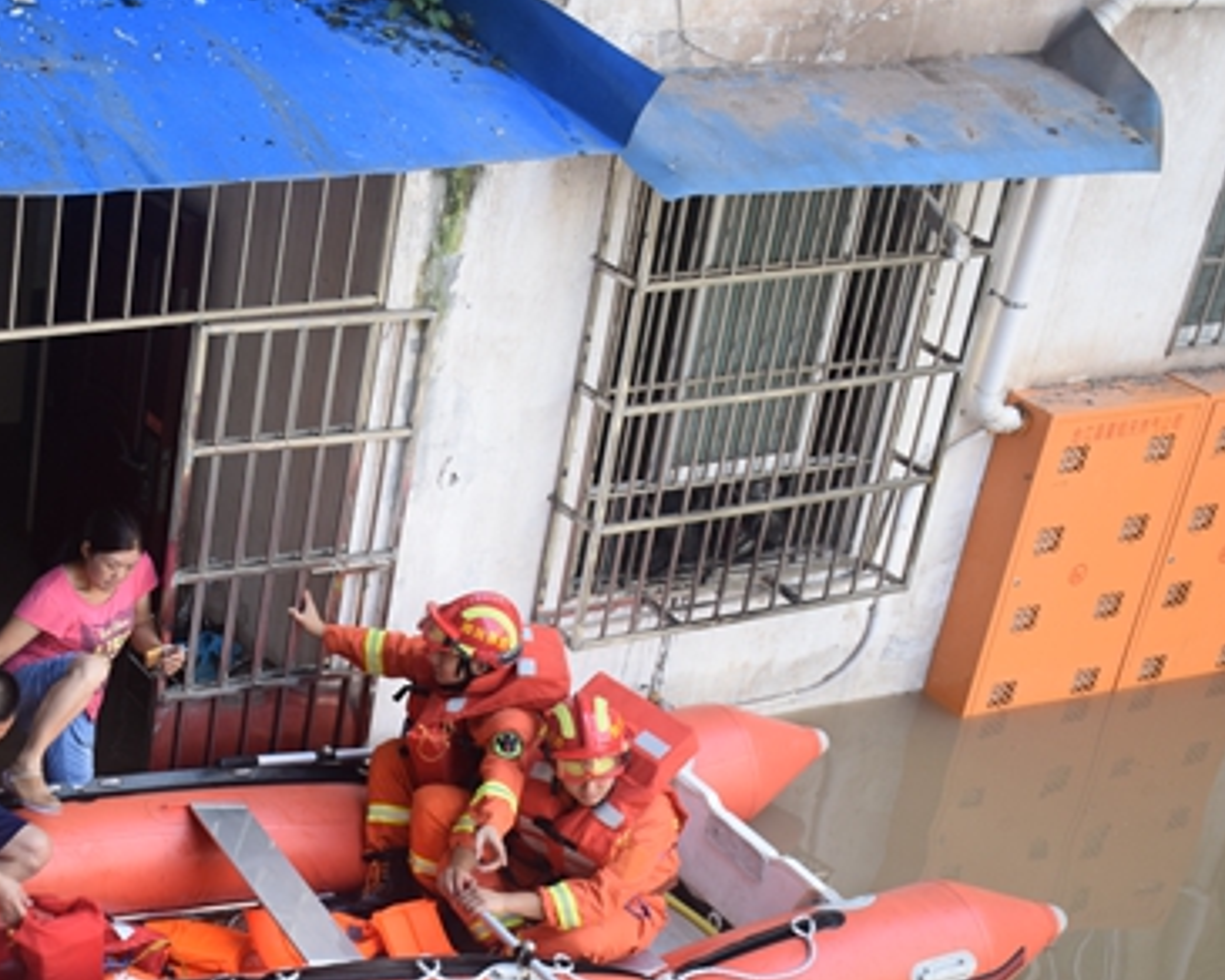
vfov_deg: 20.7
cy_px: 623
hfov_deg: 25.1
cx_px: 188
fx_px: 2683
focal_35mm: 74
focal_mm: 30
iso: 400
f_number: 5
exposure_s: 1/125
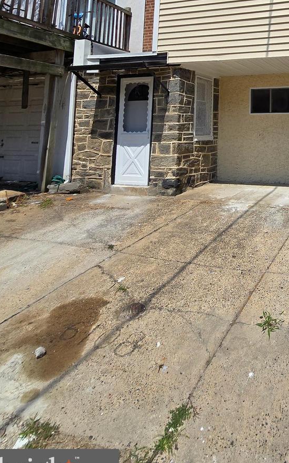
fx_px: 303
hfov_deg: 43.6
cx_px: 290
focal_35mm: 24
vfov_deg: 67.4
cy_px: 89
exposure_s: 1/4176
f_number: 2.2
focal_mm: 2.2
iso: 50
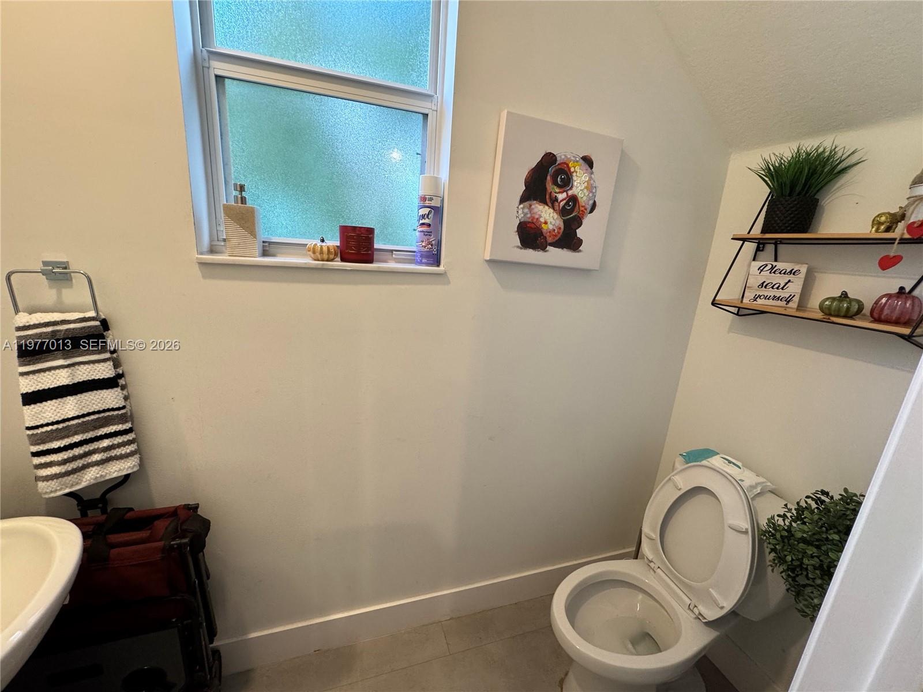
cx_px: 462
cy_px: 346
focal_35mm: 14
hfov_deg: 102.1
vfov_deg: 85.7
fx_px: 373
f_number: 2.2
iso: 200
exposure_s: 1/120
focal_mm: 2.22
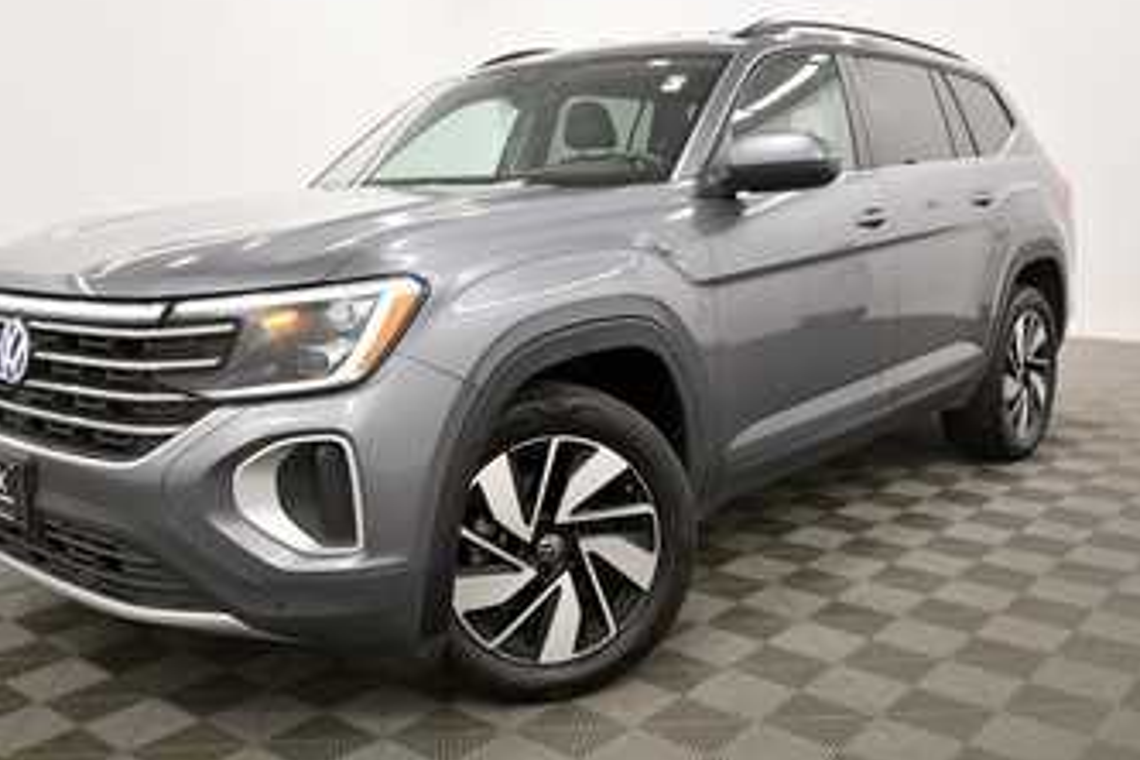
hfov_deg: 53.1
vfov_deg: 36.8
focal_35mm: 36
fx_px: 1140
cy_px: 347
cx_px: 517
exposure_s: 1/125
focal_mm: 20
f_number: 5.6
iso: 1100
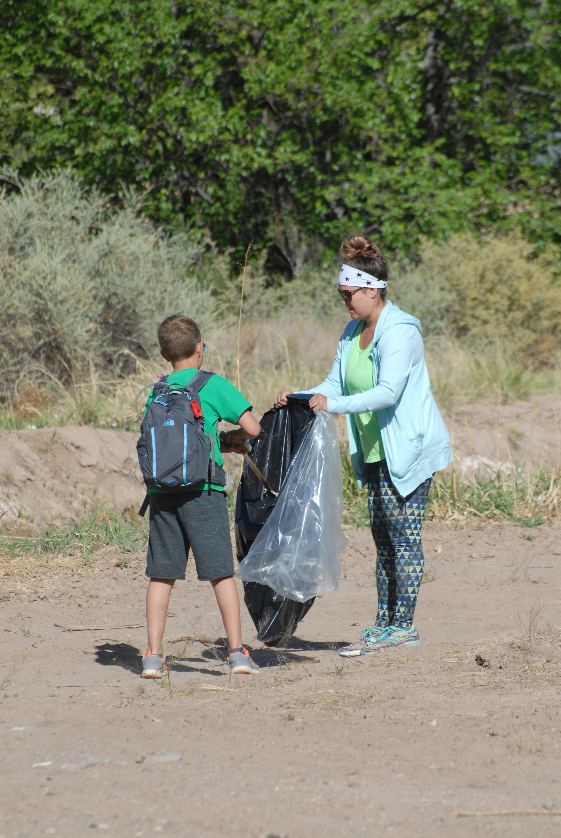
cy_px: 419
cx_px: 280
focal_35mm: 450
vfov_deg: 4.6
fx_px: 10488
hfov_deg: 3.1
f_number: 10
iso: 200
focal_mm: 300
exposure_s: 1/400
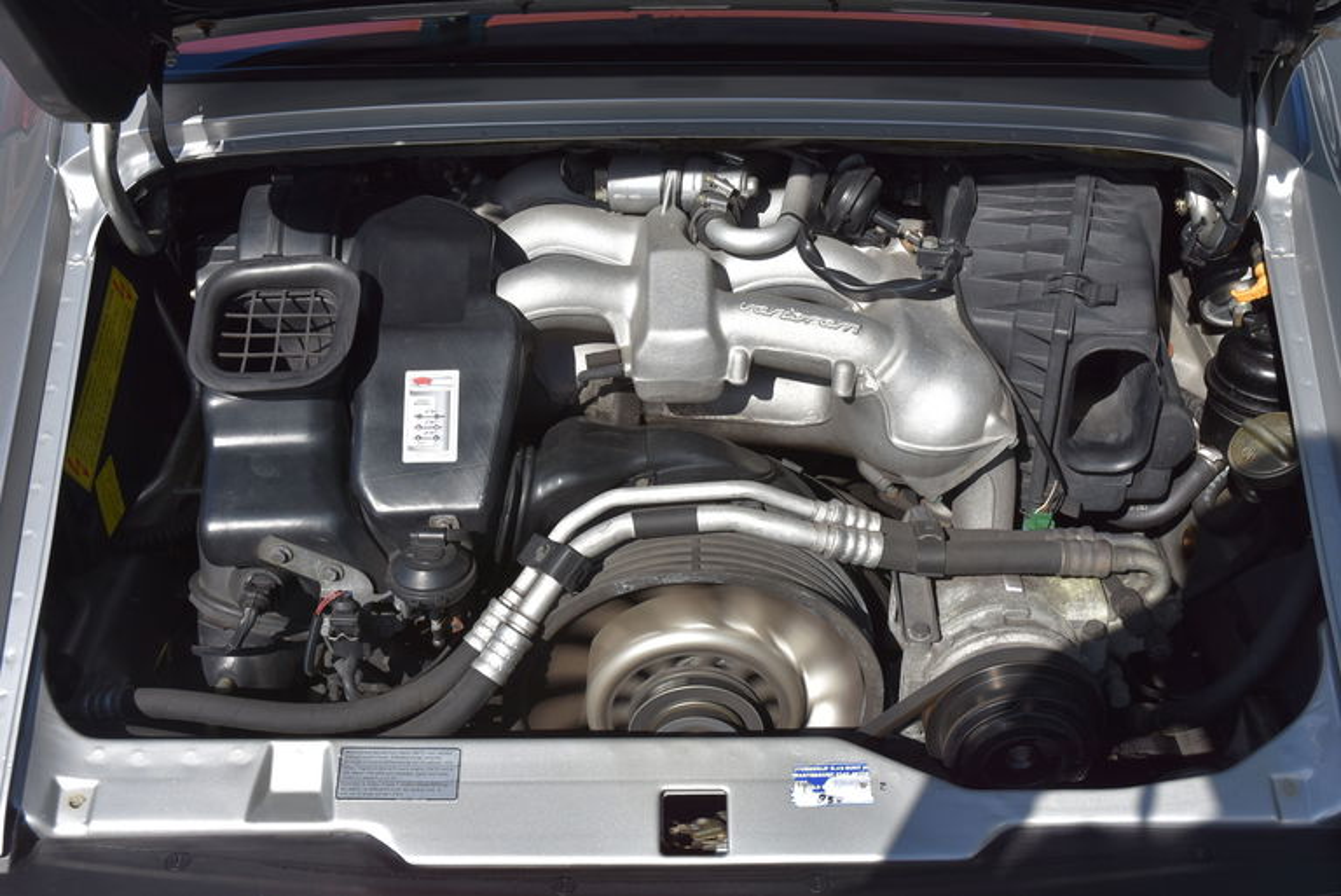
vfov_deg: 33.1
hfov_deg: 47.9
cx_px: 670
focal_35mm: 40
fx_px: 1509
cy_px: 448
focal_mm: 27
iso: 180
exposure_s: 1/500
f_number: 8
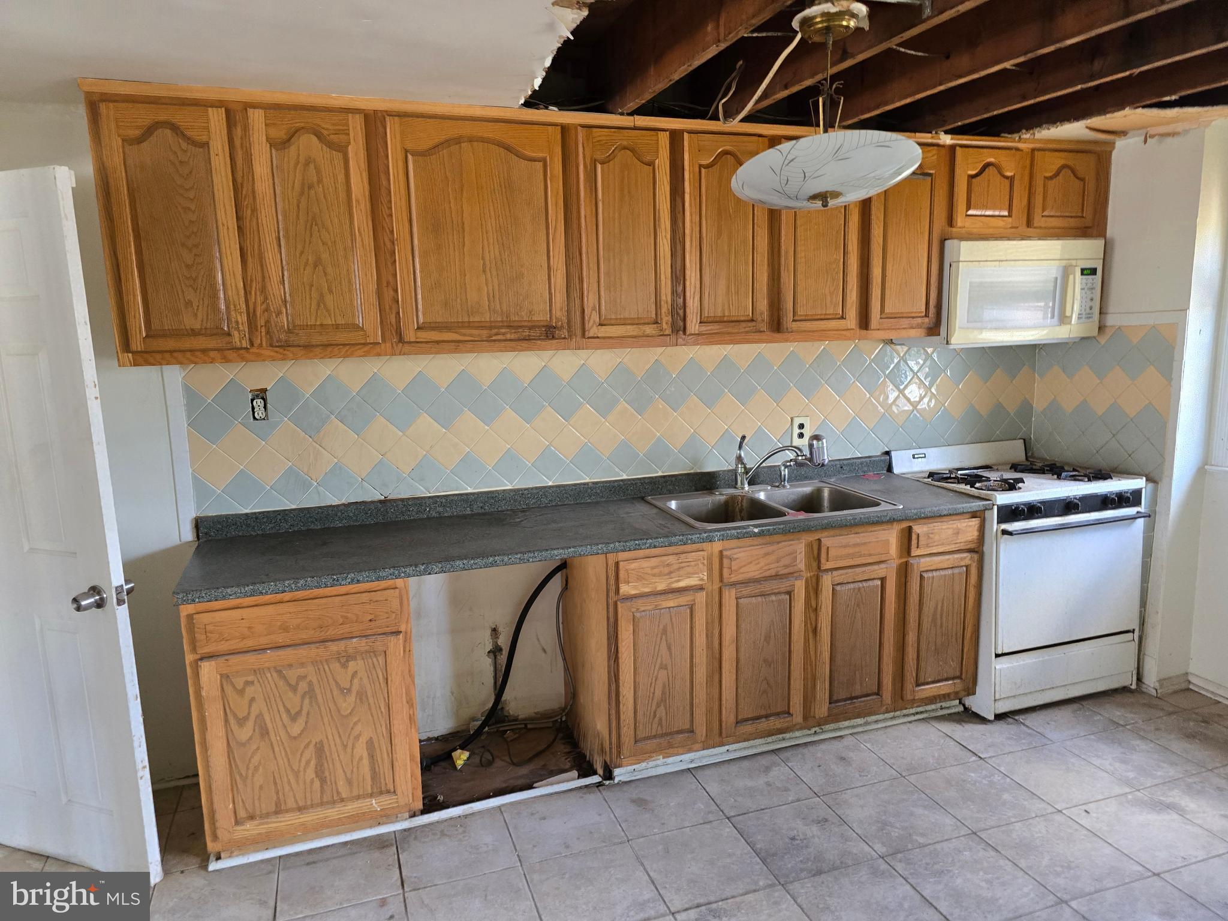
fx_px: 816
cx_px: 614
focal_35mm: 23
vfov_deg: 58.9
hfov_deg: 73.9
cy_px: 460
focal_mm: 6.3
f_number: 1.7
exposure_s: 1/120
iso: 500
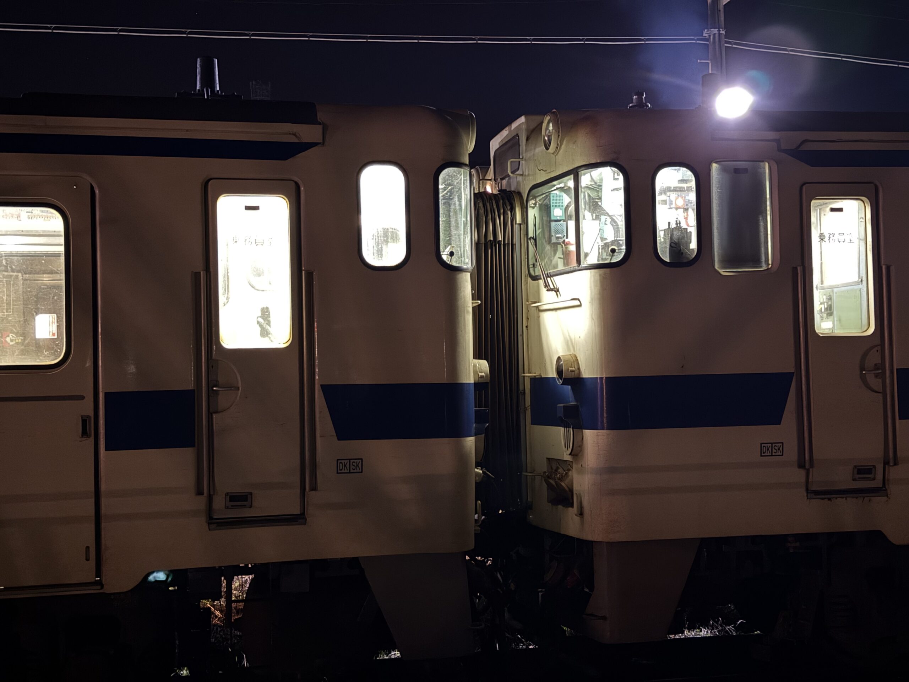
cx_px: 454
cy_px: 341
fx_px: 1260
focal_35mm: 48
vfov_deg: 30.3
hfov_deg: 39.7
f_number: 1.78
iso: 250
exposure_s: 1/2
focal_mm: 6.76
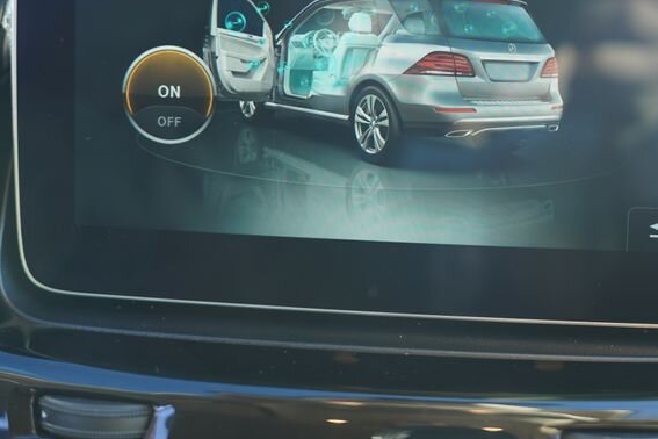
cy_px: 54
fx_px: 1023
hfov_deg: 35.5
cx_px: 389
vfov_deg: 23.6
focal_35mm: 56
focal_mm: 31
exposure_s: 1/60
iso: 100
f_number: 2.8
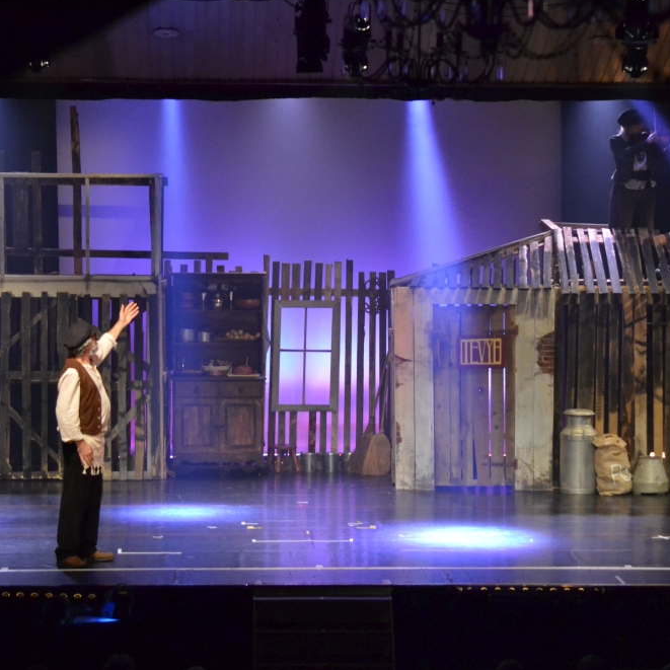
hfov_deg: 11.1
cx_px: 421
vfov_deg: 11.1
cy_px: 340
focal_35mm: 158
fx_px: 3460
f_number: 4.5
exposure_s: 1/160
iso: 3200
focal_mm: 80
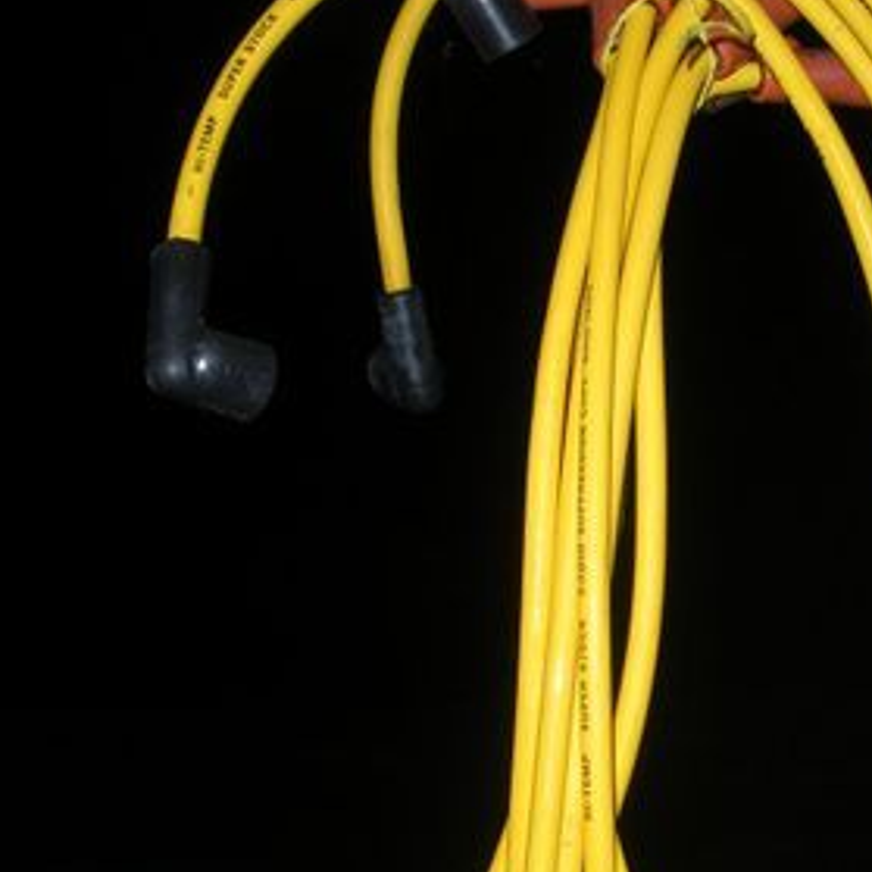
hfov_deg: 23.3
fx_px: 2080
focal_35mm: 73
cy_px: 609
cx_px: 722
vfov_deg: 23.5
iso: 64
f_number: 3.5
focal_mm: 6.3
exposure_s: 1/60
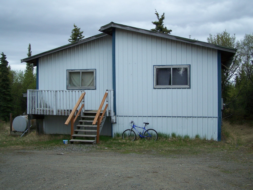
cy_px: 95
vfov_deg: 33.6
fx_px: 314
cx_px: 126
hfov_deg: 43.9
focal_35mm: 43
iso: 80
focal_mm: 7.1
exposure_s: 1/500
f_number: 2.9
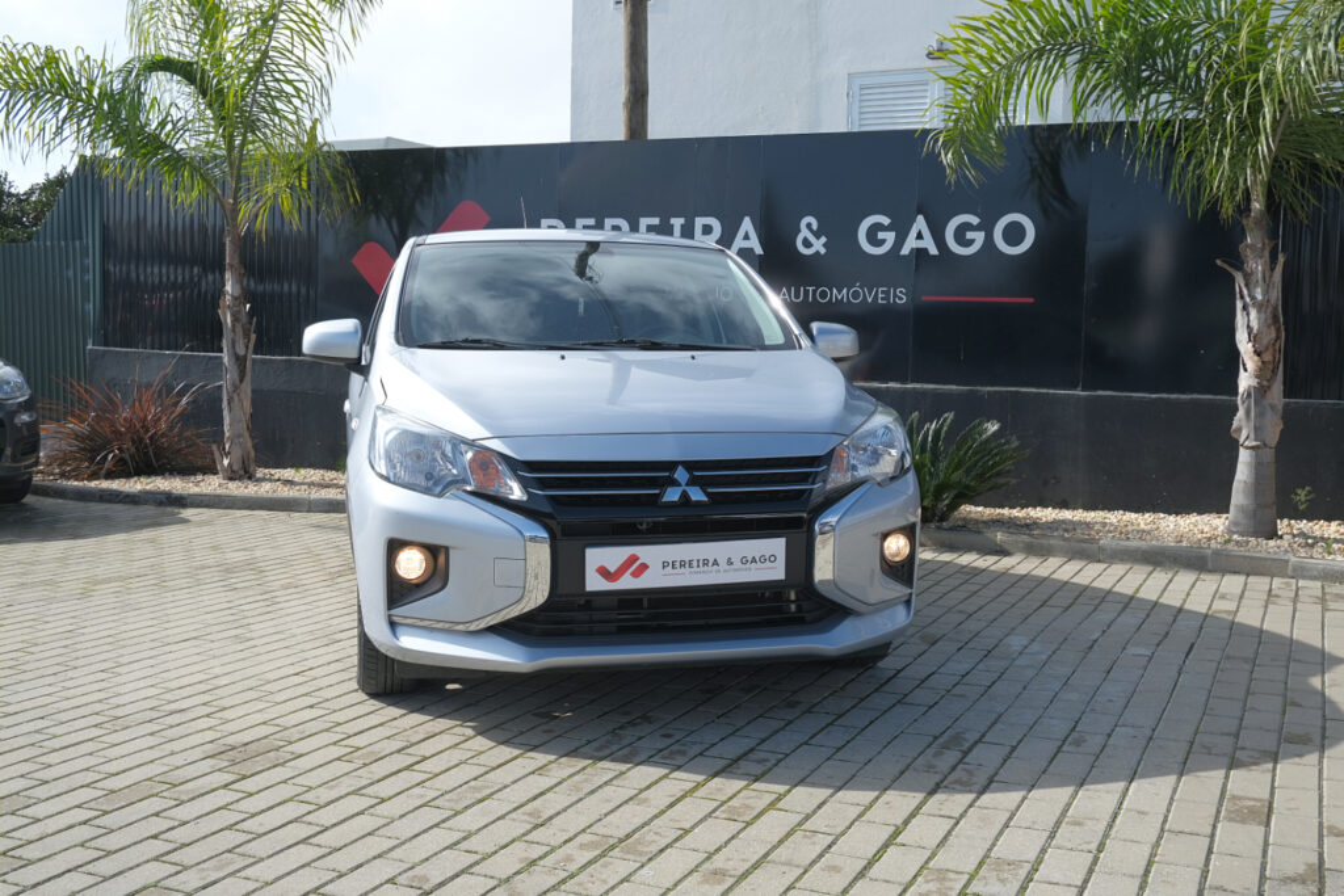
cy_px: 448
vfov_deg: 36.0
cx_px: 672
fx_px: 1381
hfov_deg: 51.9
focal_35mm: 37
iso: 160
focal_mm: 24.9
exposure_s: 1/200
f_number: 9
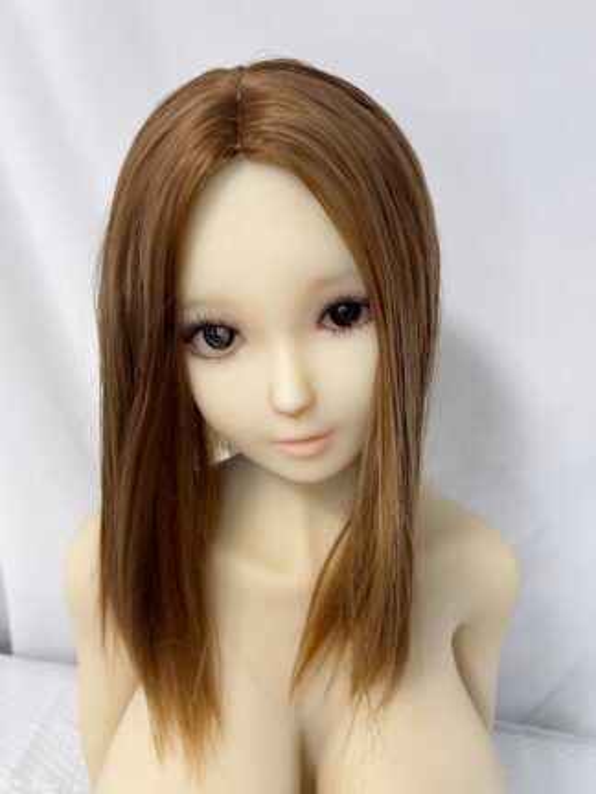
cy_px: 397
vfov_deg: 67.3
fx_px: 597
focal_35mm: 26
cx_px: 298
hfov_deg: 53.1
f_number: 1.5
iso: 125
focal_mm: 5.7
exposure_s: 1/121
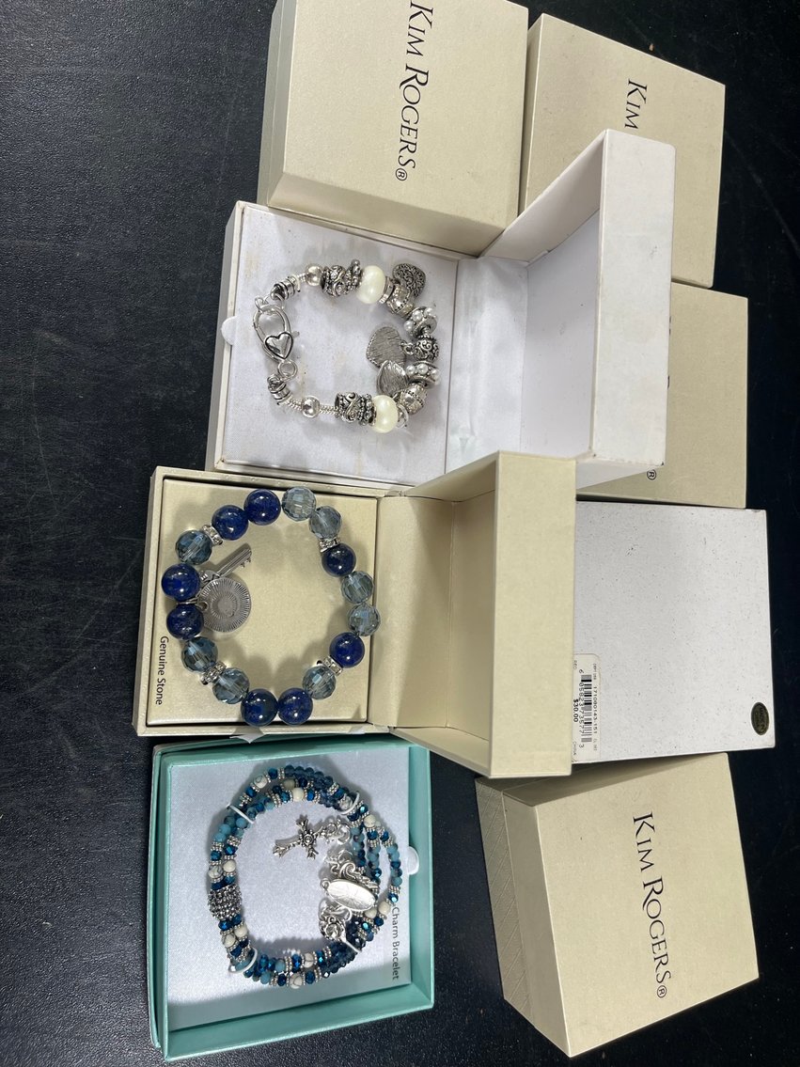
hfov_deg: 53.1
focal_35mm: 26
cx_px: 400
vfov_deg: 67.3
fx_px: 801
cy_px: 534
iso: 80
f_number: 1.6
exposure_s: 1/120
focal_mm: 5.1
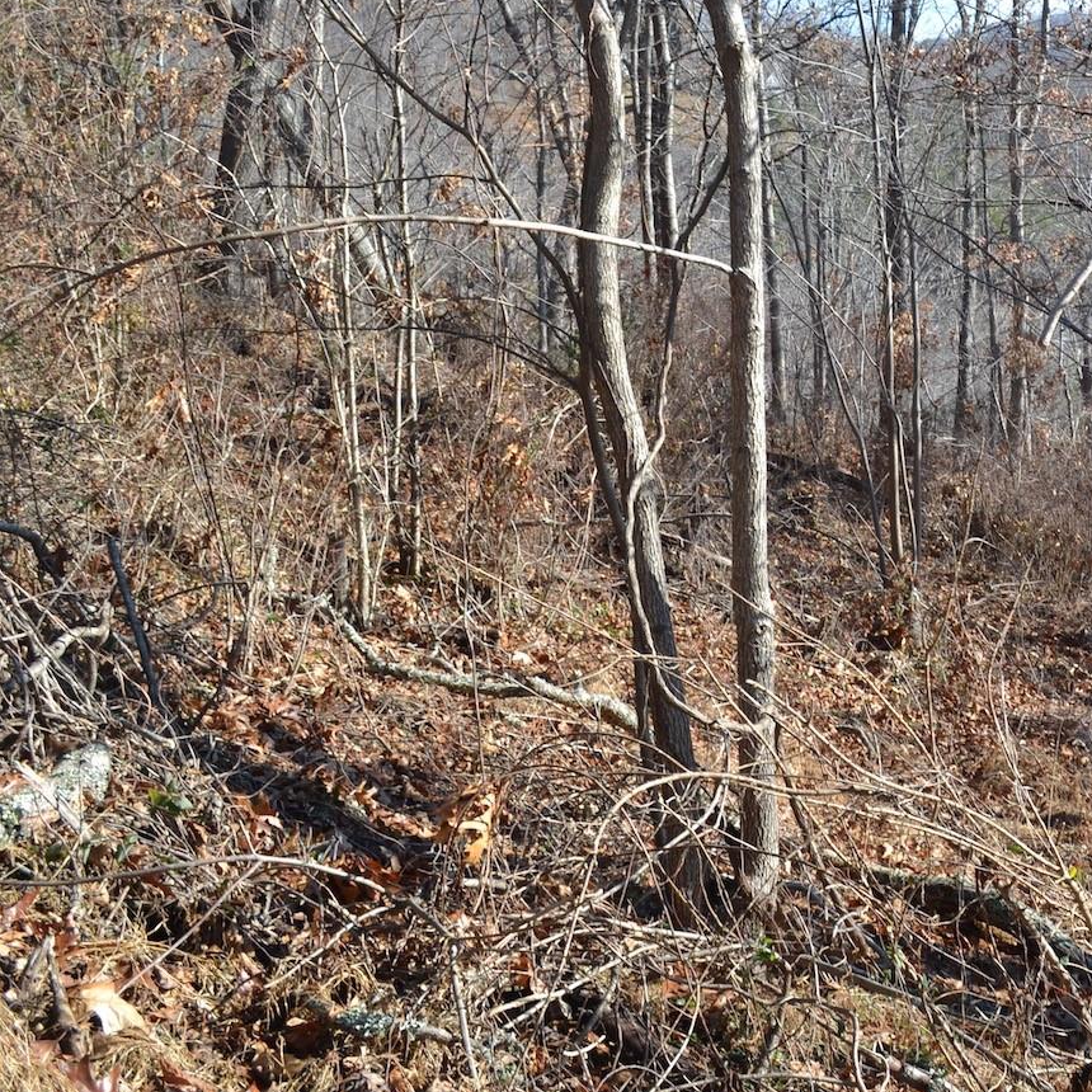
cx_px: 979
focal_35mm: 48
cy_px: 389
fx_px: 1713
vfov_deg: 35.1
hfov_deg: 33.5
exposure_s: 1/125
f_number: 5.6
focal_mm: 18
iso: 100
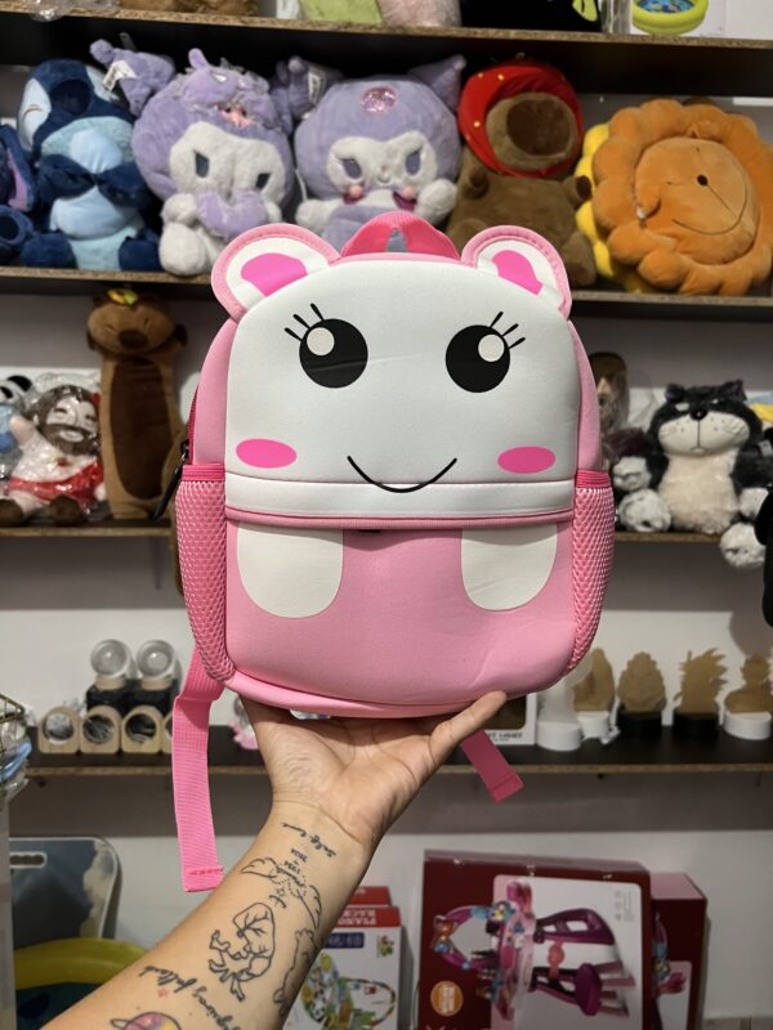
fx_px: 774
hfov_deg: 53.1
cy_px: 515
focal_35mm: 26
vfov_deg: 67.3
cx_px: 386
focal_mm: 5.7
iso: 400
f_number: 1.5
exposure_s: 1/40
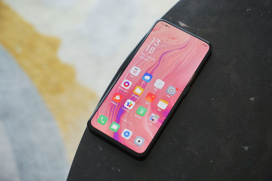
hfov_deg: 28.8
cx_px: 136
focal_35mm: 70
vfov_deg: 19.5
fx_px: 529
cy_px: 90
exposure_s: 1/80
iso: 100
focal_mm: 70
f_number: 5.6
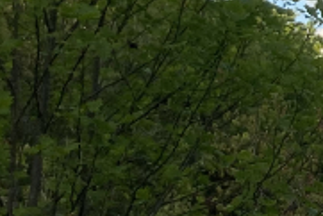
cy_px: 7
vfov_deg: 7.9
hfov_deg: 10.4
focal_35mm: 174
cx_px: 742
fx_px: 1562
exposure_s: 1/623
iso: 20
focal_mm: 4
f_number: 1.8
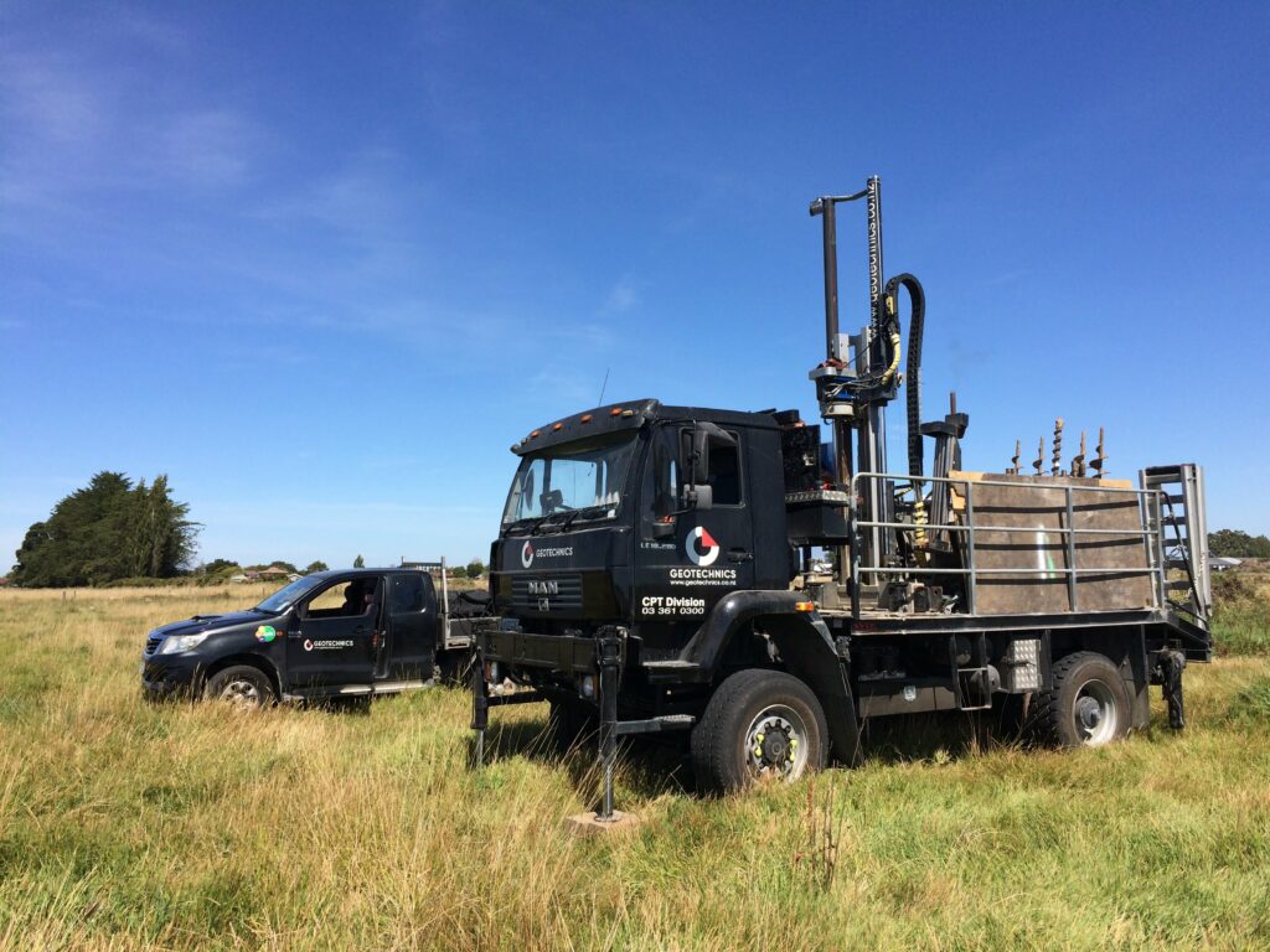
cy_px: 476
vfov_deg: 48.2
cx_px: 635
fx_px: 1064
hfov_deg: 61.7
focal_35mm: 29
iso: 32
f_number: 2.2
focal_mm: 4.15
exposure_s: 1/2160
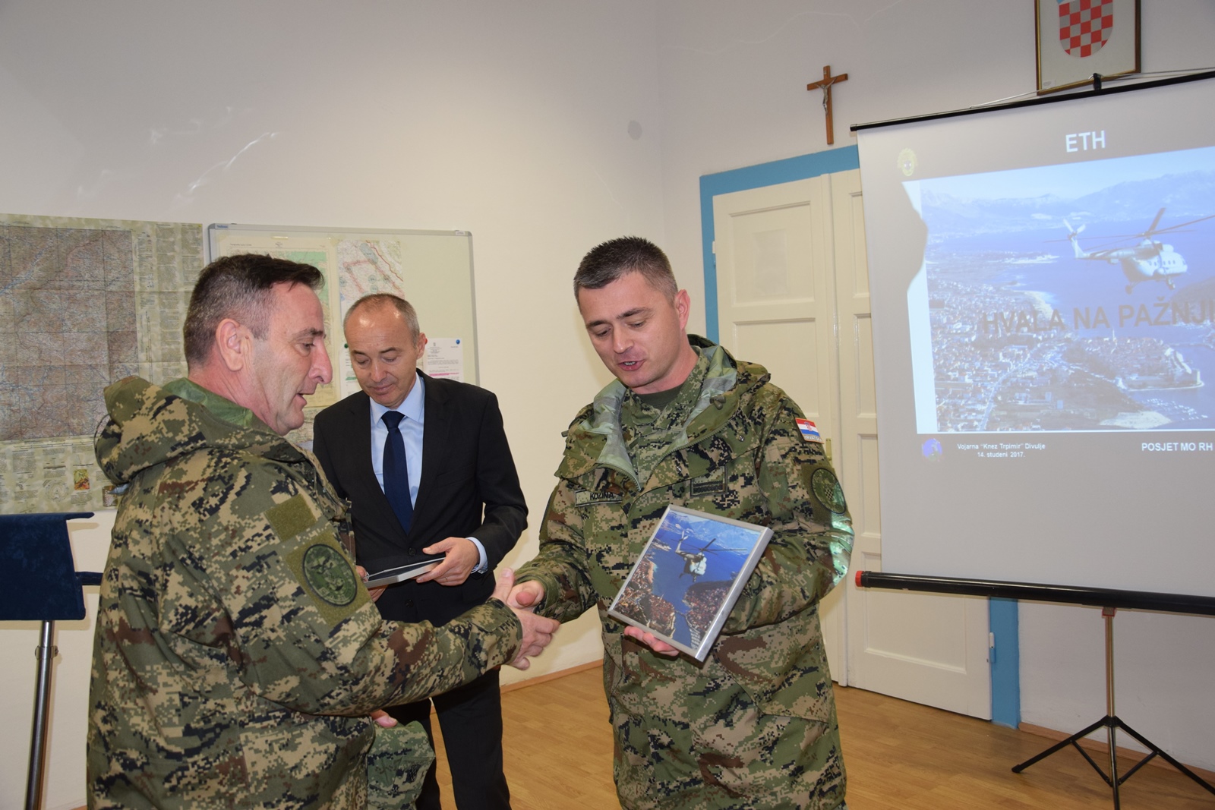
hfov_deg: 59.5
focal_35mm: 32
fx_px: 1063
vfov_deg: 41.7
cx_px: 608
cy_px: 405
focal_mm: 21
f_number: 5
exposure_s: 1/100
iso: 800
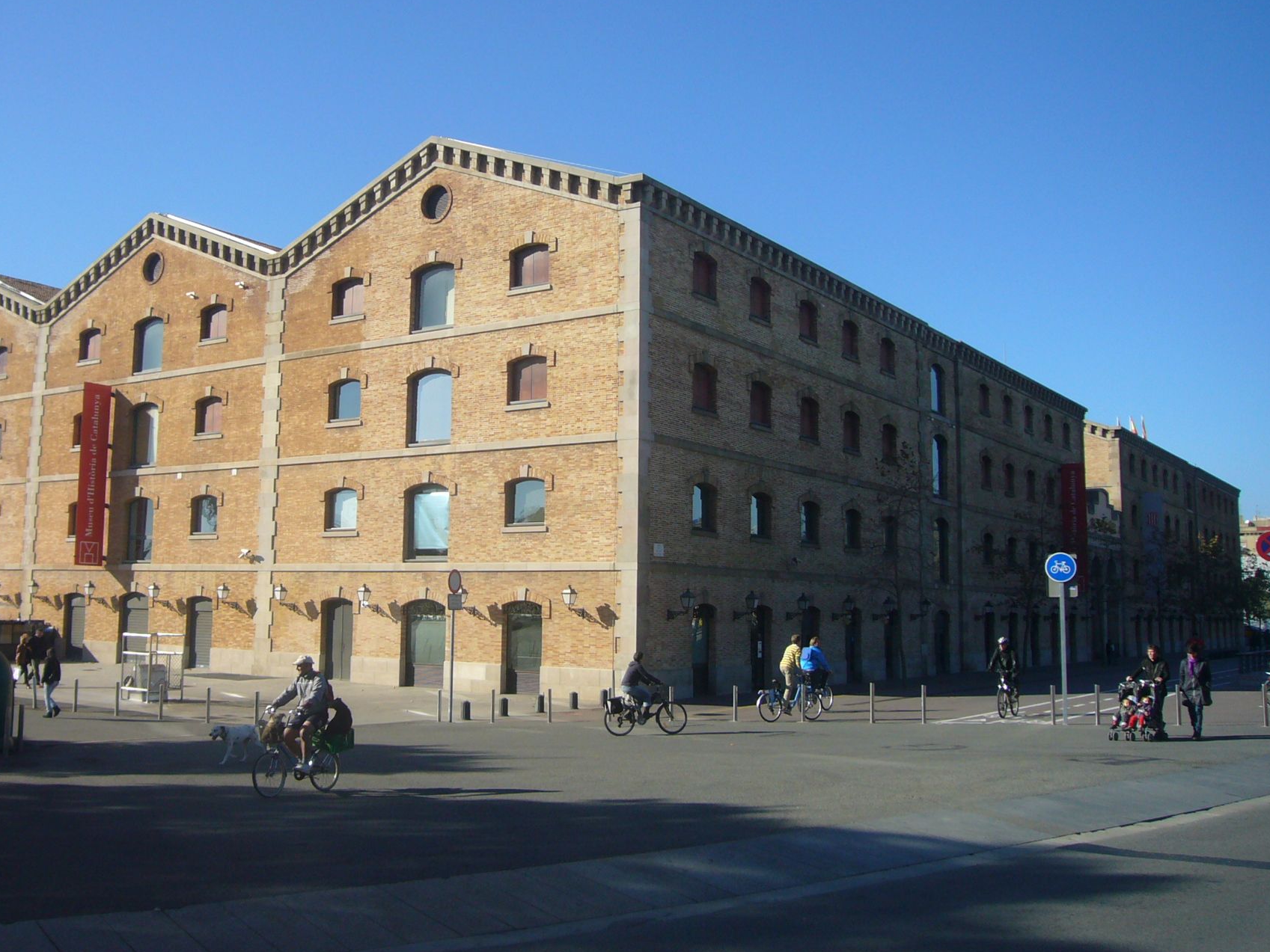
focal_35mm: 35
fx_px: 1284
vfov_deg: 40.7
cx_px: 510
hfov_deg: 52.3
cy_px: 446
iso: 80
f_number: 5.6
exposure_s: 1/320
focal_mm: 4.6
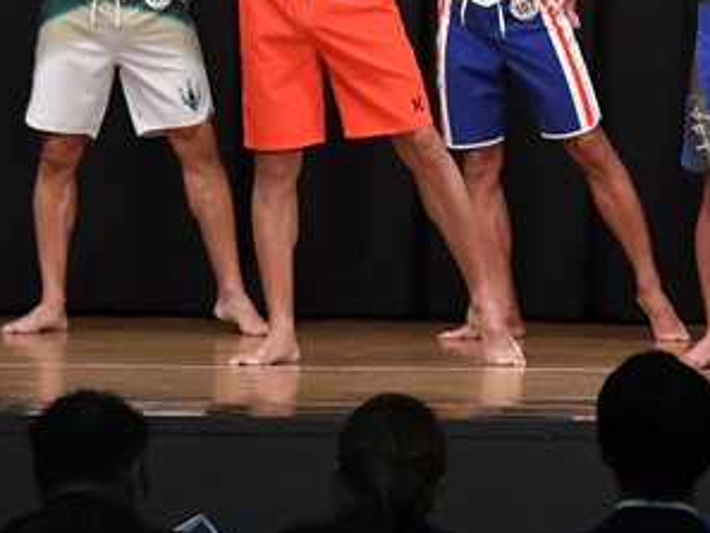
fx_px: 7572
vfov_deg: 4.0
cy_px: -22
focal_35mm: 369
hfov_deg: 5.3
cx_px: 840
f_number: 5.6
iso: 6400
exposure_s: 1/400
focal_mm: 98
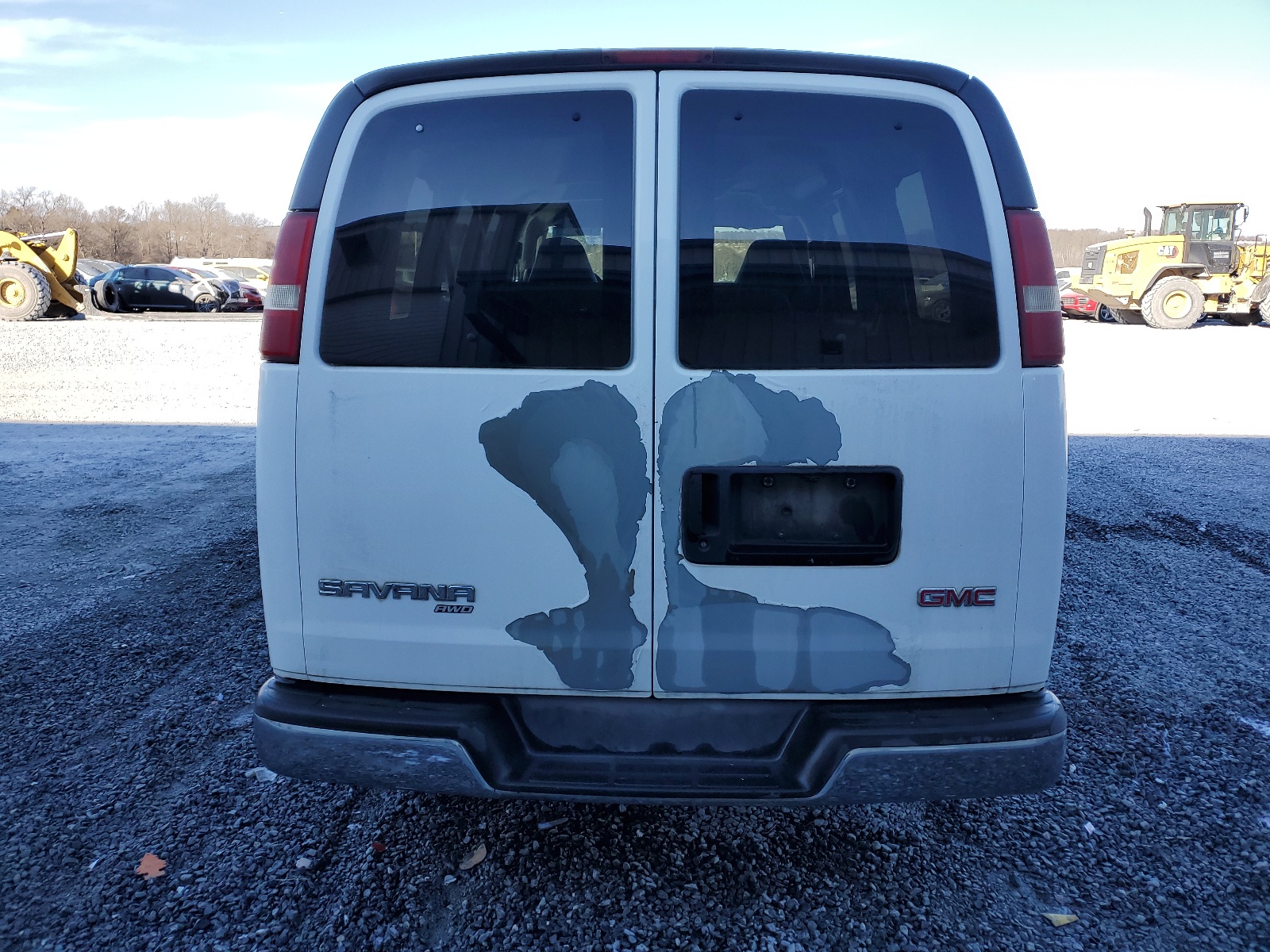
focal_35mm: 26
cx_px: 635
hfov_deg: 67.3
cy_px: 476
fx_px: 954
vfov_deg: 53.1
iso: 50
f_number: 1.5
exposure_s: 1/1000
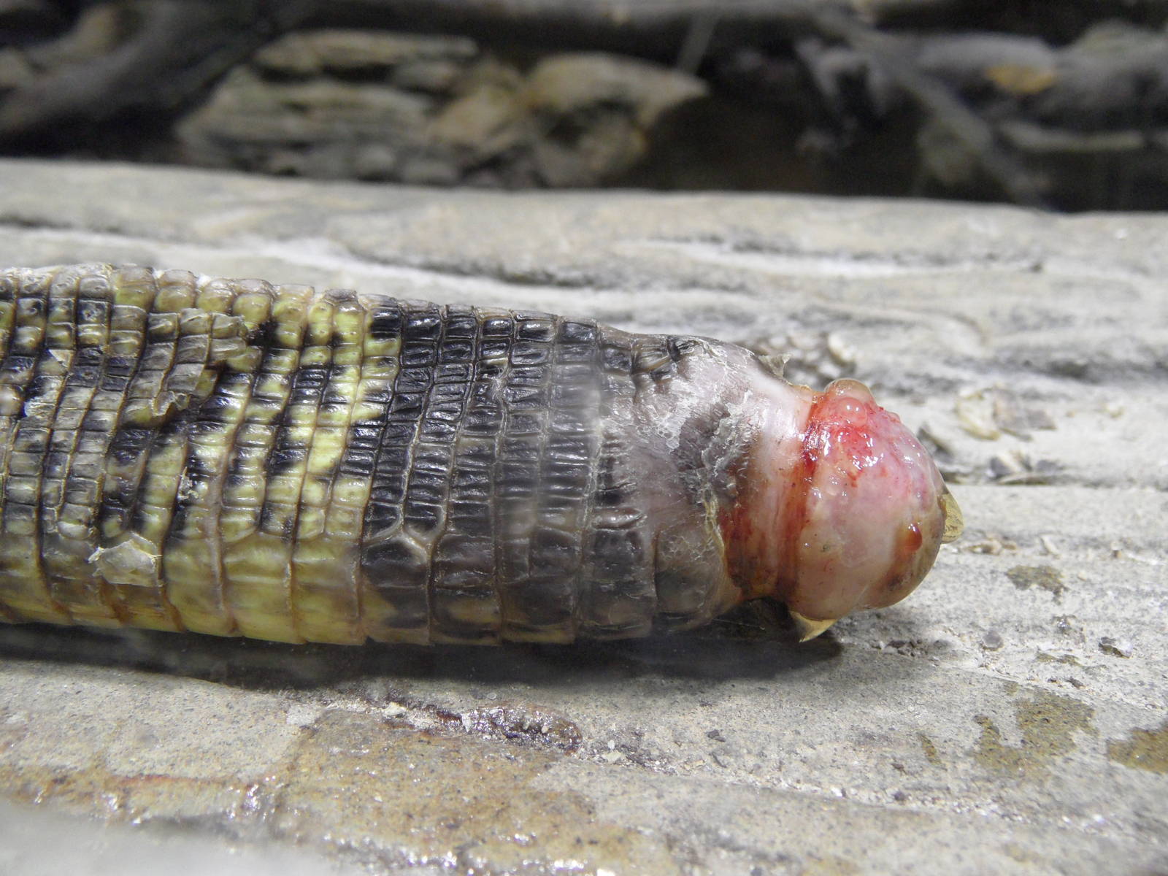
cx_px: 584
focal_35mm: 24
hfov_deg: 71.6
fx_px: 810
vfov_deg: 56.8
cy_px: 438
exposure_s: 1/15
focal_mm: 3.9
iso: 200
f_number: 3.2
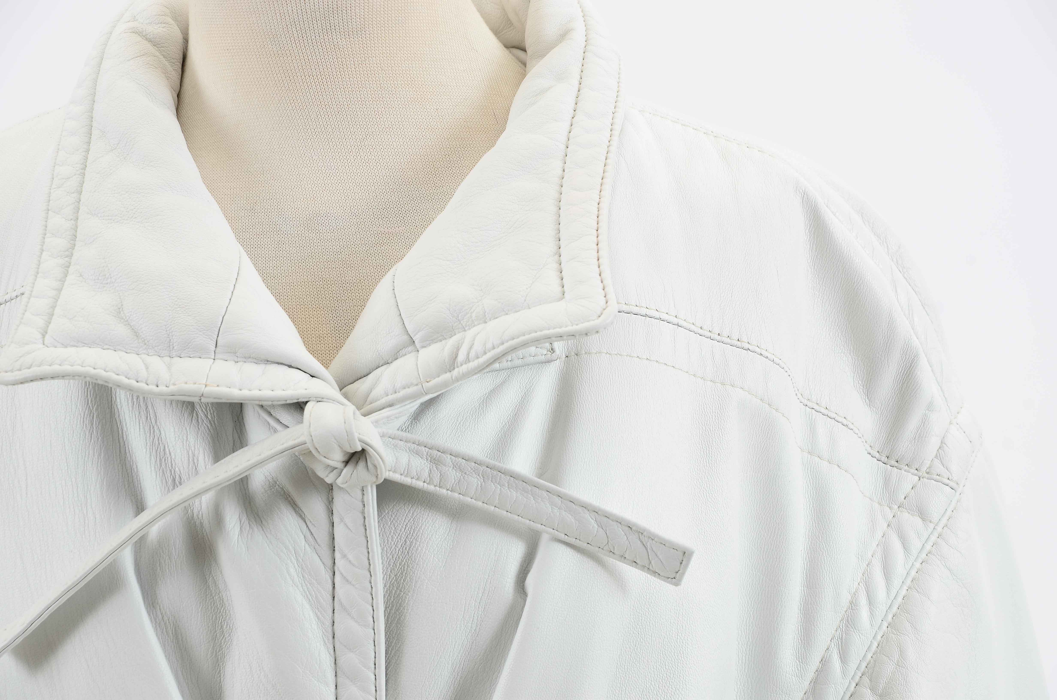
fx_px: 4615
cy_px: 350
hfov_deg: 13.1
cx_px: 528
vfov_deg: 8.7
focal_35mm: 158
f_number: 8
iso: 160
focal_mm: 105
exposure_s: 1/80
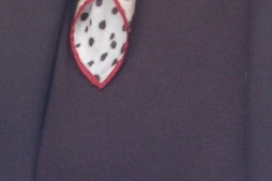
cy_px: -219
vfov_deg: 1.5
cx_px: 138
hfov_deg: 2.2
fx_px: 7131
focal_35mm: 945
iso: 720
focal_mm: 125
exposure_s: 1/125
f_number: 5
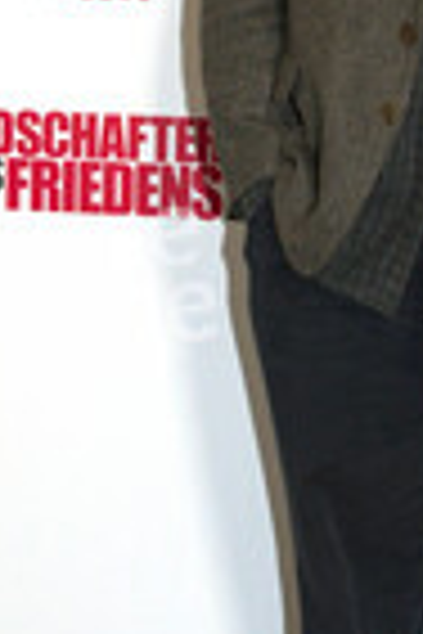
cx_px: 477
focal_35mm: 102
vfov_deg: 19.7
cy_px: 90
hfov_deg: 13.1
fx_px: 1798
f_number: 6.3
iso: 1600
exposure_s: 1/125
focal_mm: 36
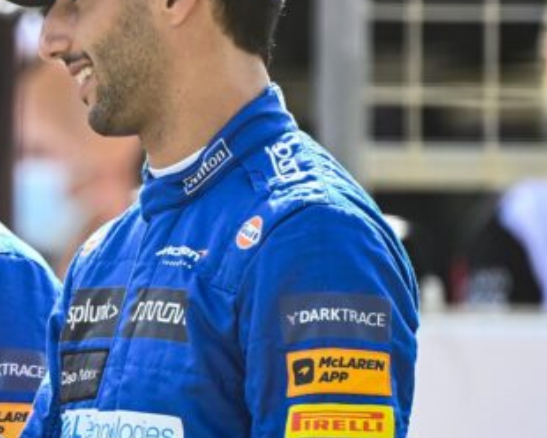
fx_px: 21078
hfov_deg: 1.5
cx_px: -32
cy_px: 256
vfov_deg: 1.2
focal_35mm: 1302
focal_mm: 560
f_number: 6.3
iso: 1000
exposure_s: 1/1000
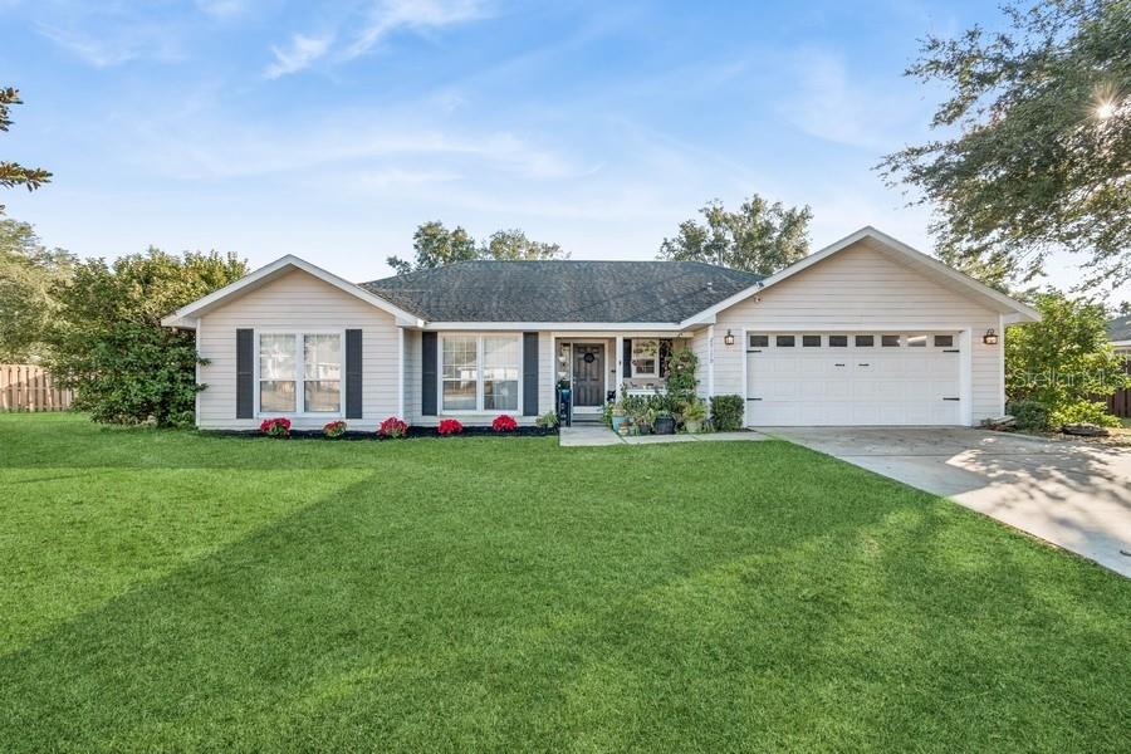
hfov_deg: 100.4
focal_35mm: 15
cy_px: 377
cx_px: 566
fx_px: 471
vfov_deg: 77.3
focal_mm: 10
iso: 200
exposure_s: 1/160
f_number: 8
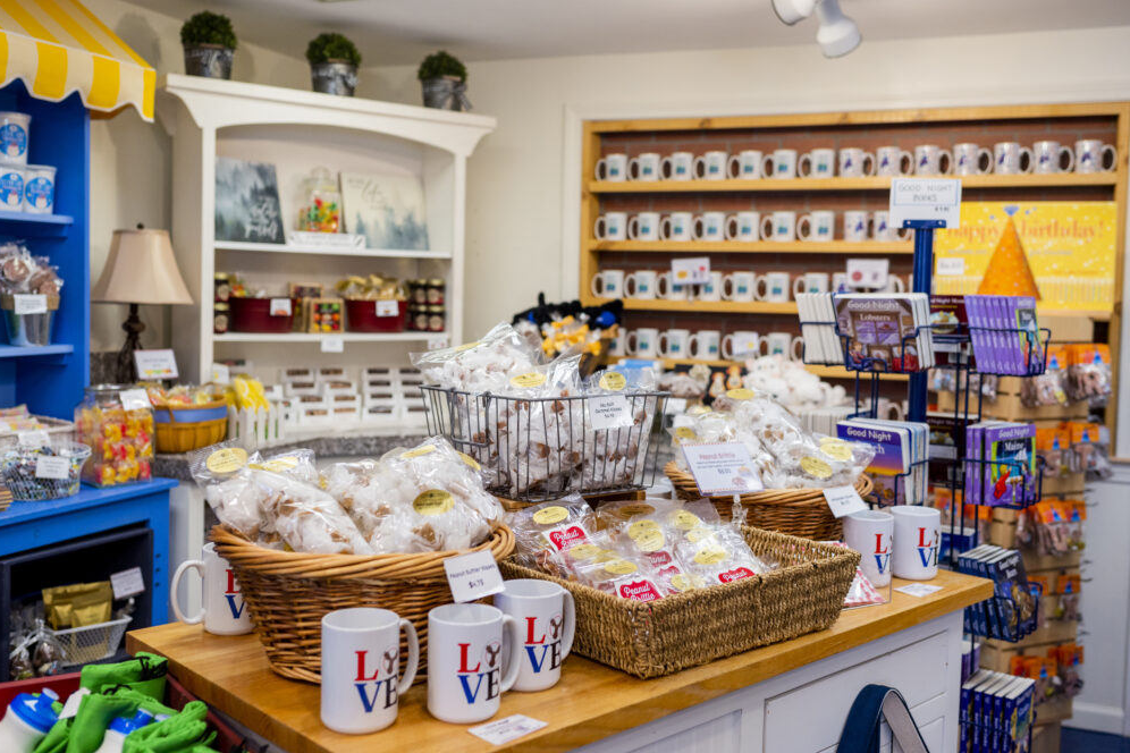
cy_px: 370
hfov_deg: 53.1
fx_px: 1130
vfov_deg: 36.9
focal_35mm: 36
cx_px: 567
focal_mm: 35
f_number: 3.2
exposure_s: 1/400
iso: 640
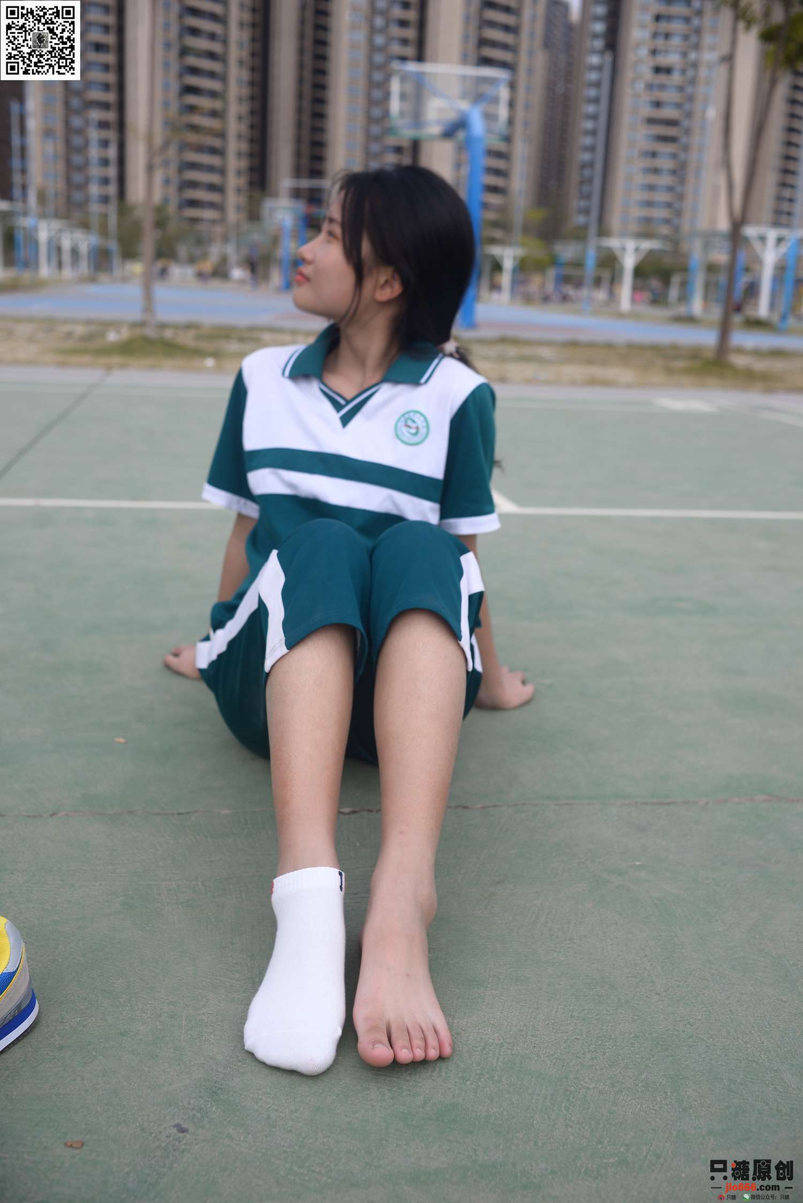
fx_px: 1170
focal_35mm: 35
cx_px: 402
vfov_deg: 54.4
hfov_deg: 37.9
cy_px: 602
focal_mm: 35
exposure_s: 1/800
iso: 160
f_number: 5.6
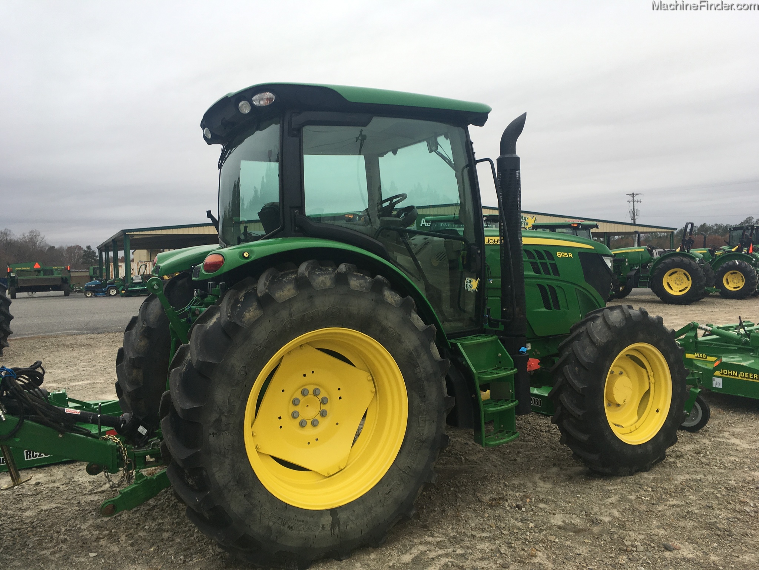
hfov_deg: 61.7
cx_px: 380
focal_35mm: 29
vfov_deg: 48.2
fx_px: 636
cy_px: 285
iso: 25
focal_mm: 4.15
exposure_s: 1/487
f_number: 2.2
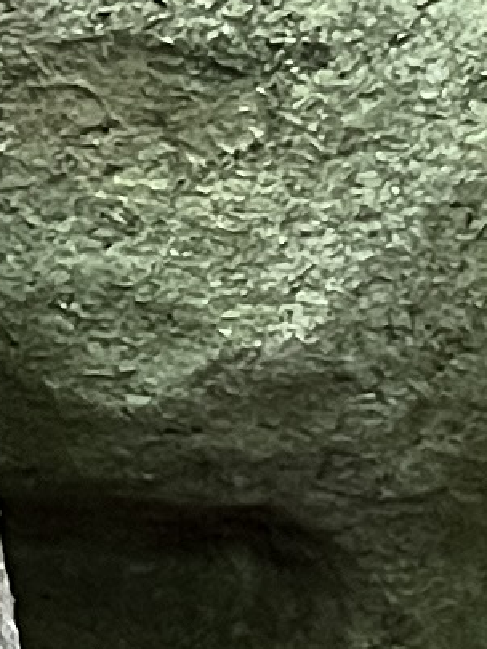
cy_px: 2014
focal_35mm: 259
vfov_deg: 6.8
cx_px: 130
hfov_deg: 5.7
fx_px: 4856
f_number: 1.5
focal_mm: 5.7
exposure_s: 1/50
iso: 500
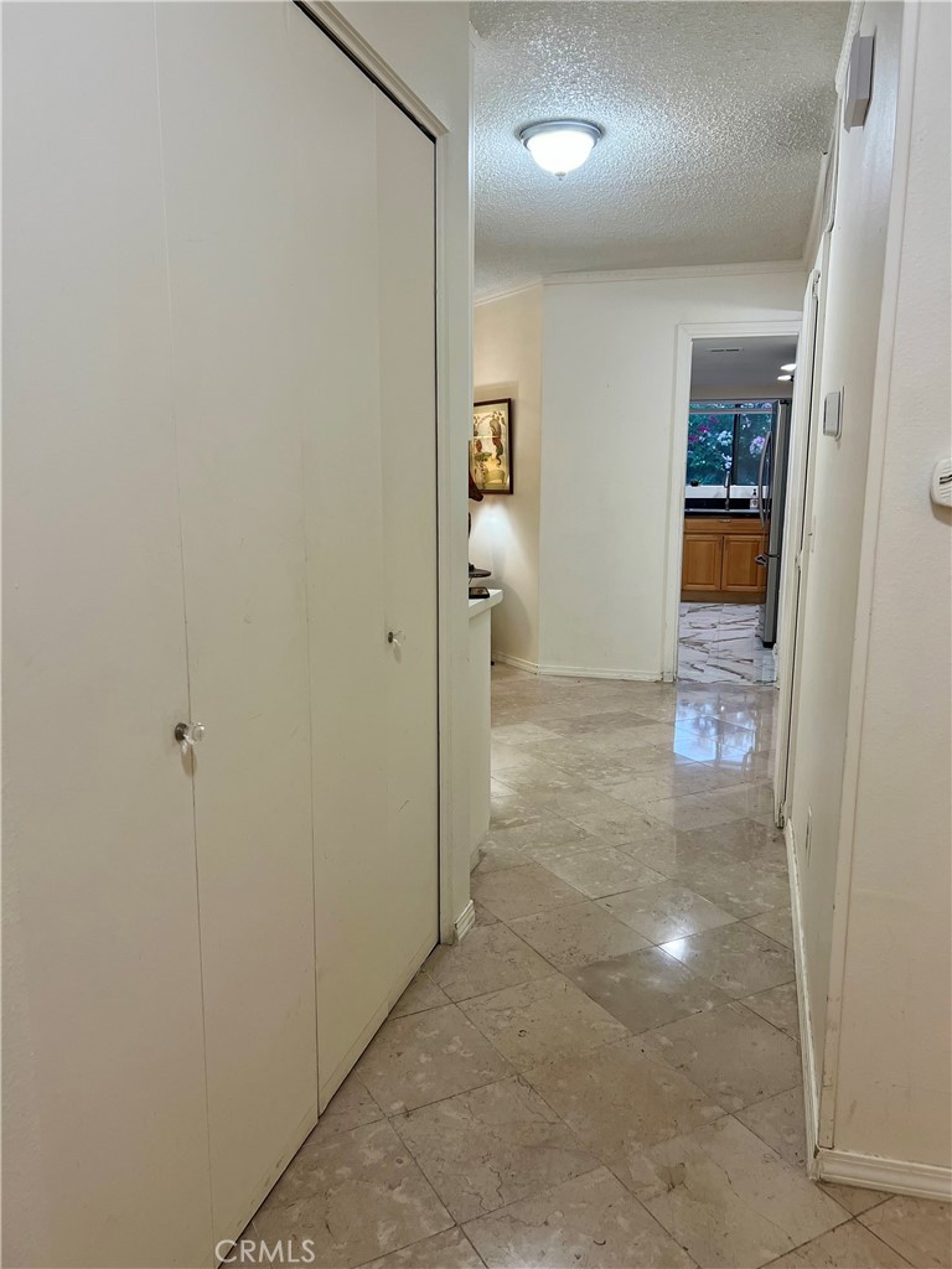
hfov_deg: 53.1
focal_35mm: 26
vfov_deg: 67.3
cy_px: 634
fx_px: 953
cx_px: 476
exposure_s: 1/120
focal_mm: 5.7
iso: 125
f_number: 1.5
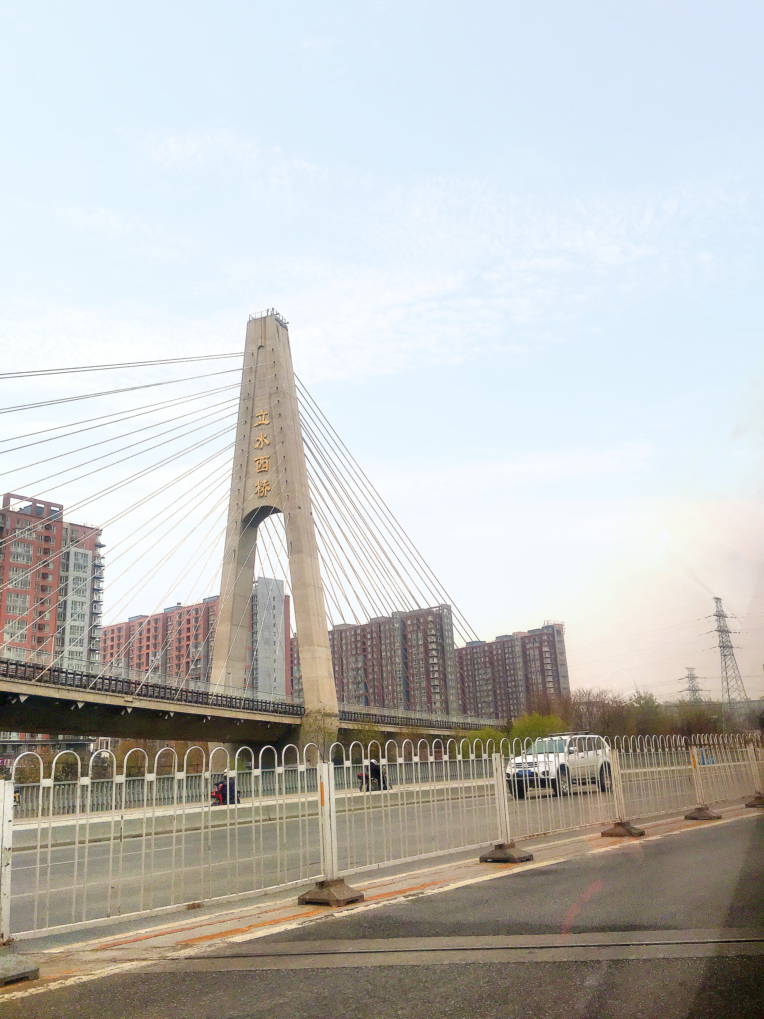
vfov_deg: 61.7
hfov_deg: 48.2
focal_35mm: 29
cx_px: 382
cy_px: 510
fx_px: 853
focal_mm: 4.15
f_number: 2.2
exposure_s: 1/204
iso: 25
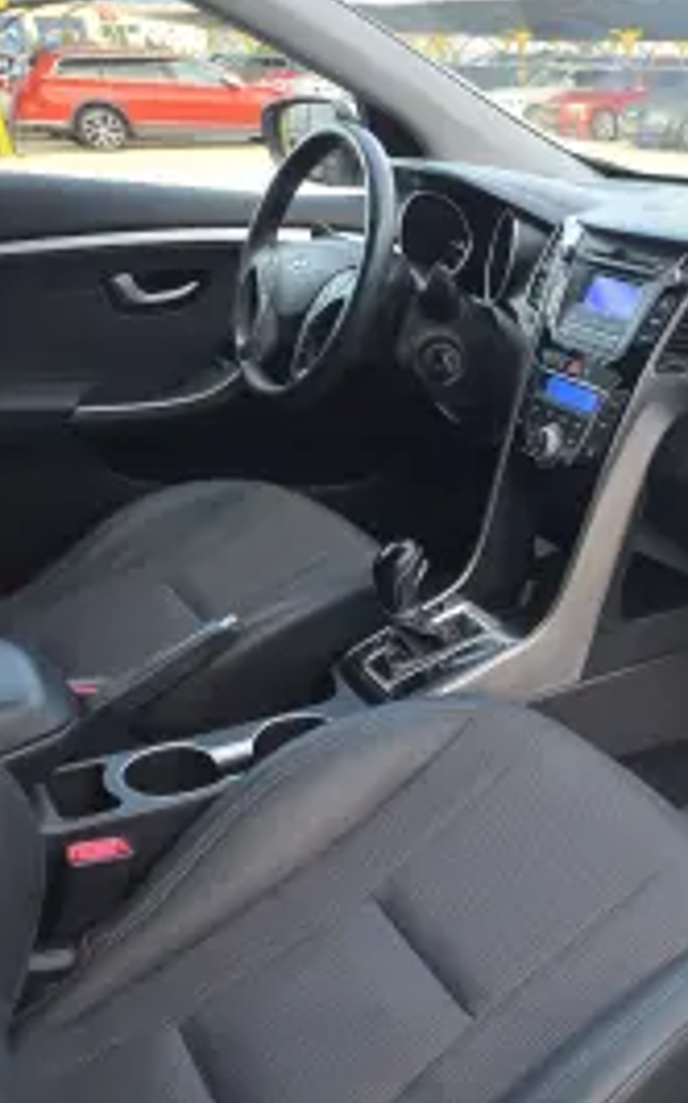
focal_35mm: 33
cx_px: 709
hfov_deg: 34.4
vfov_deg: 58.2
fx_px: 991
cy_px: 547
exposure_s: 1/180
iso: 160
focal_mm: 6.25
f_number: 1.7
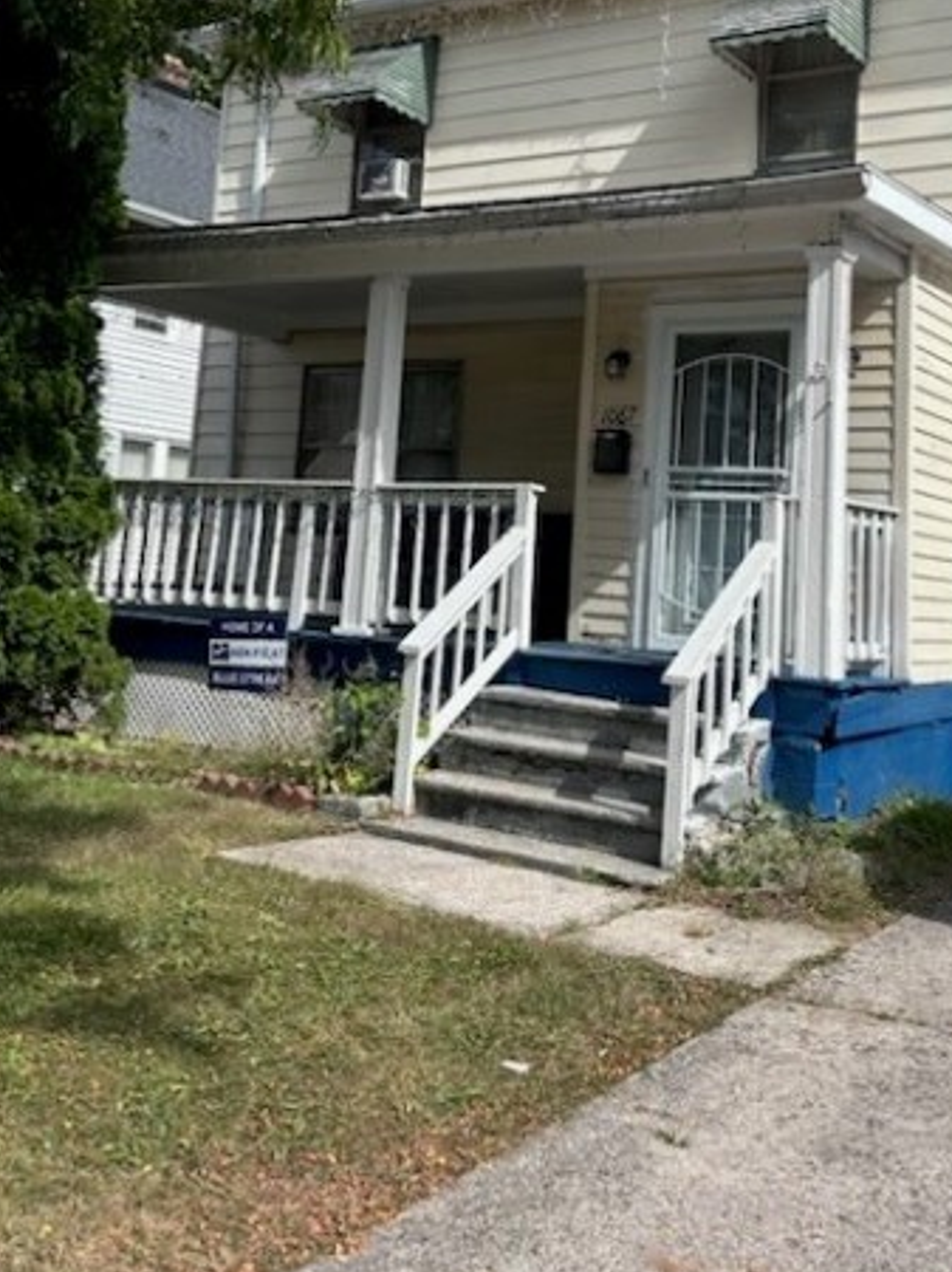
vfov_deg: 44.6
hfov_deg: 35.0
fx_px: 1505
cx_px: 542
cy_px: 359
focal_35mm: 41
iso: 80
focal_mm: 6.86
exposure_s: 1/4762
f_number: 1.78
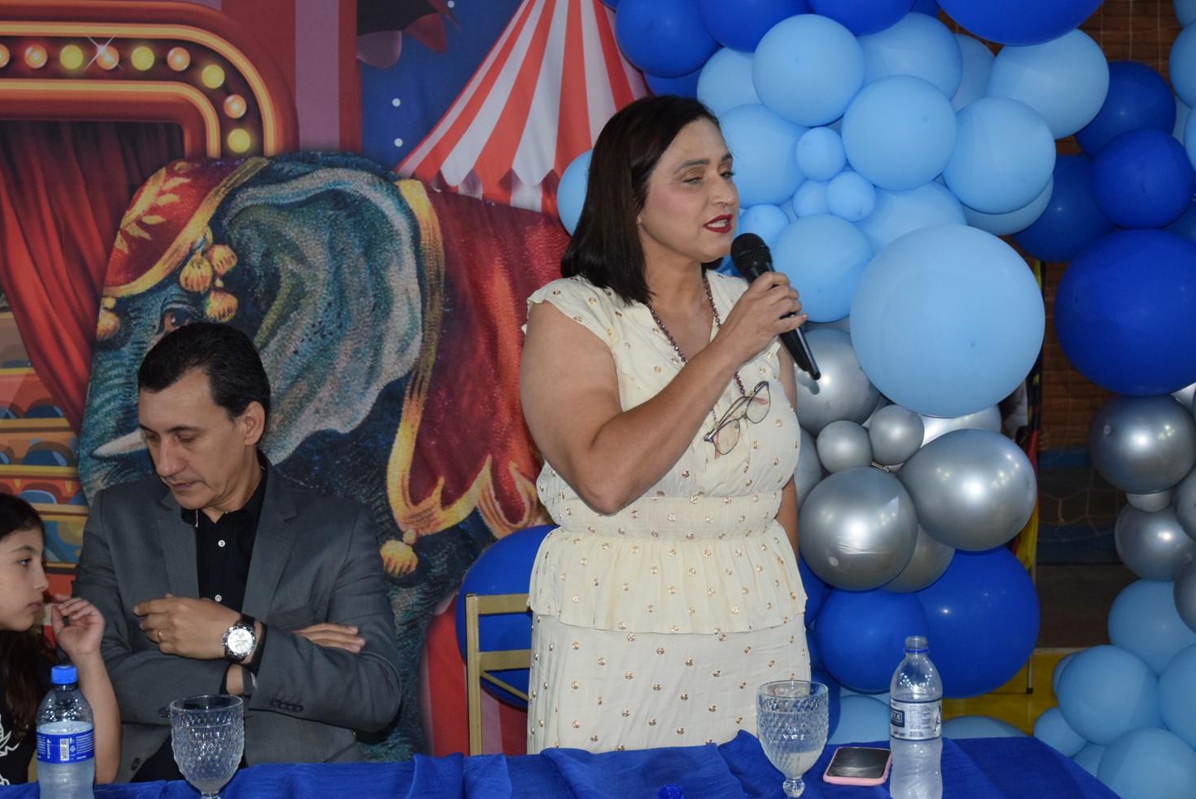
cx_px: 612
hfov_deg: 32.4
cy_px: 396
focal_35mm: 62
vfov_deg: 21.9
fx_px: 2061
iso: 1100
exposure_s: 1/60
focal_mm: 34
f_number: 4
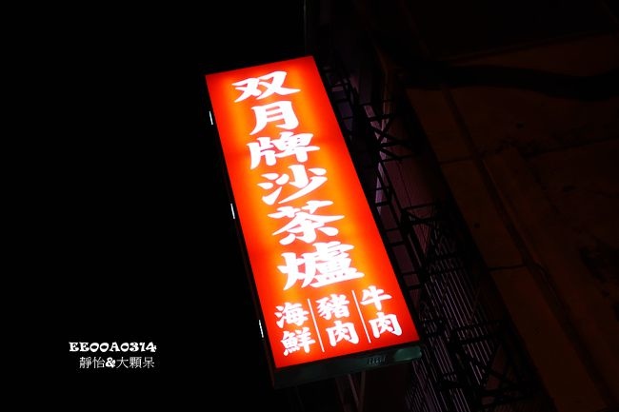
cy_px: 206
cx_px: 310
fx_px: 825
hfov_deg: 41.1
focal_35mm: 48
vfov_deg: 28.1
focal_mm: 17.7
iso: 800
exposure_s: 1/50
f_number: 2.8
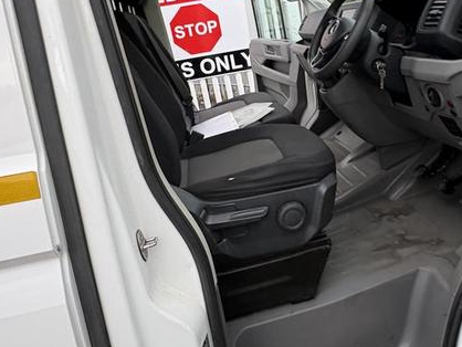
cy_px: 95
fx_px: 401
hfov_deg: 59.2
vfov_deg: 45.5
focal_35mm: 30
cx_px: 287
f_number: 2.2
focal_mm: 2.22
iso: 160
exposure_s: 1/99
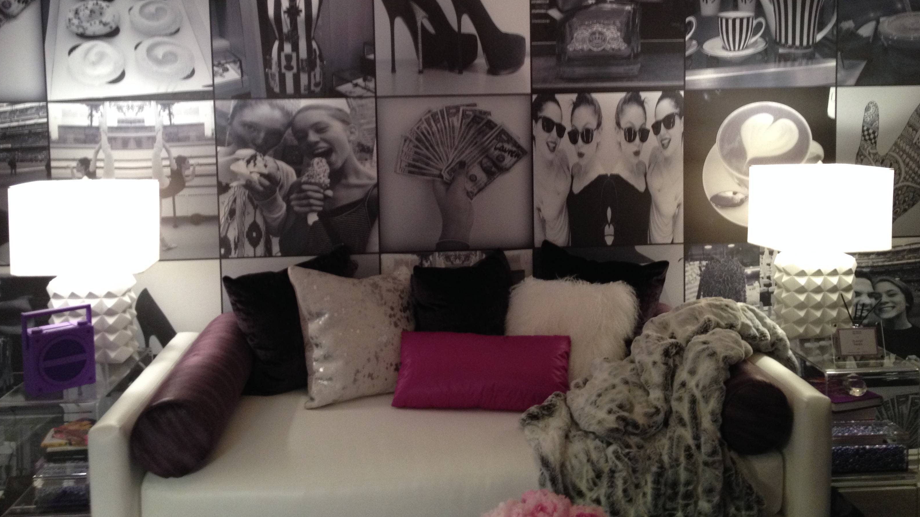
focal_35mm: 39
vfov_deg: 30.2
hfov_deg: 51.6
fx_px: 951
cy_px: 171
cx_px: 463
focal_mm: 4.28
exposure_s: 1/20
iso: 160
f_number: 2.4
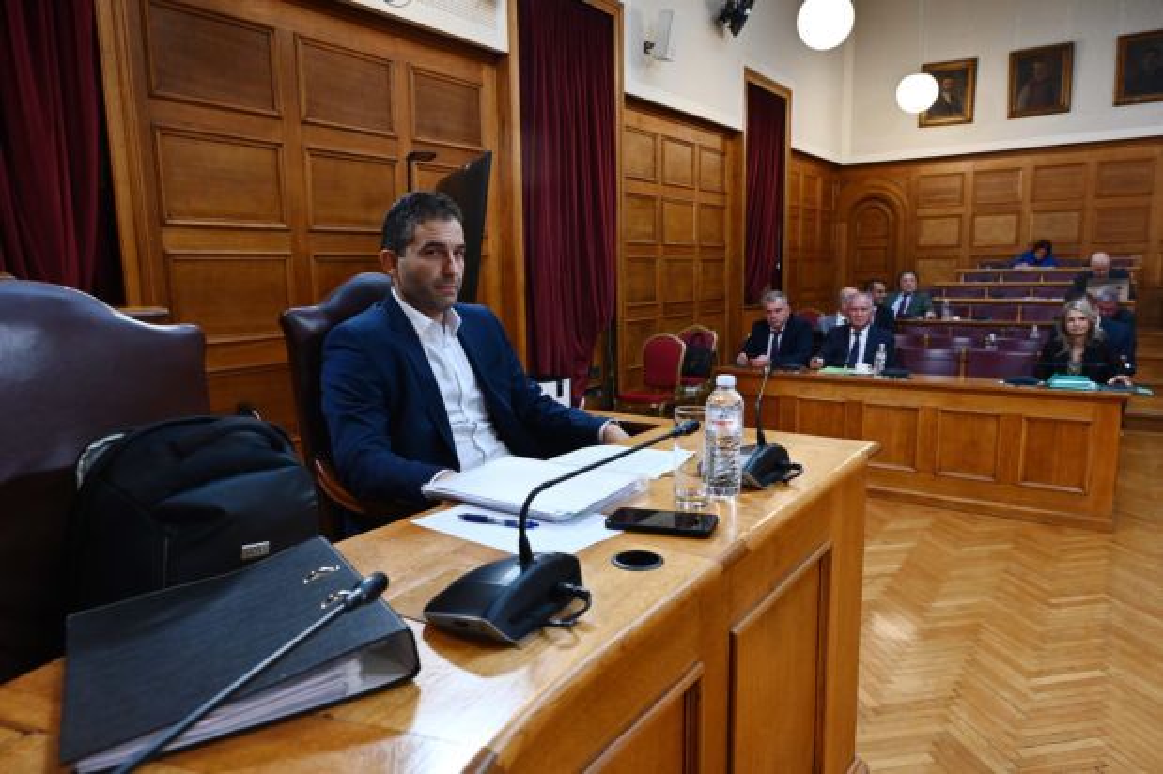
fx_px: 775
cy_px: 387
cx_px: 582
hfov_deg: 73.8
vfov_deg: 53.1
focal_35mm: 24
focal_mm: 24
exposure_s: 1/200
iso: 900
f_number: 5
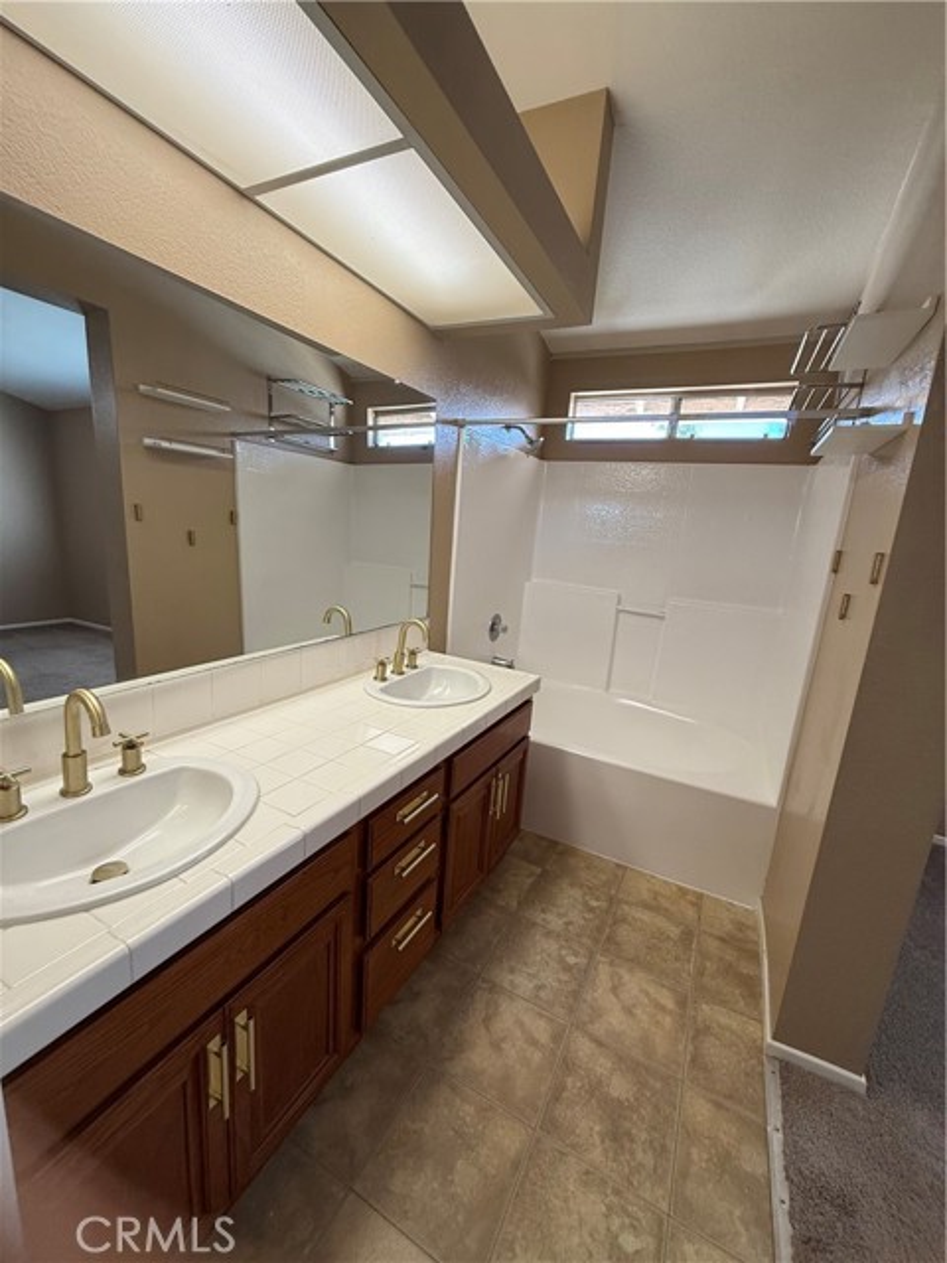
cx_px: 474
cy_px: 632
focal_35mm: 14
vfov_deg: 102.1
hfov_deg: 85.7
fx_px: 511
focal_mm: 2.22
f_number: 2.2
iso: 160
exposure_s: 1/120
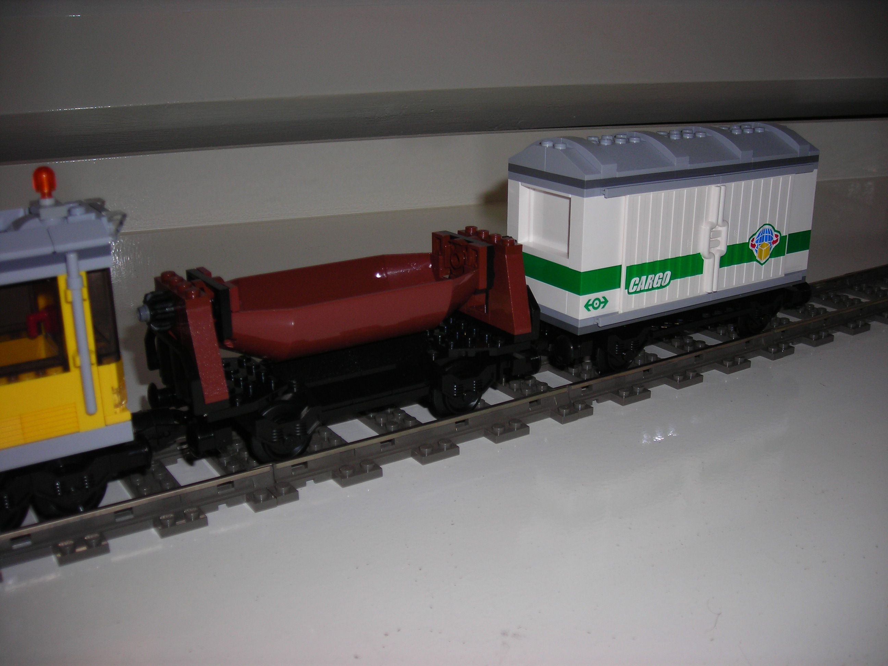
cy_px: 333
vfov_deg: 37.7
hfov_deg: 49.0
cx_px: 444
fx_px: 975
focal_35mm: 38
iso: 50
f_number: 3.2
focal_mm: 6.3
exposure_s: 1/60.1
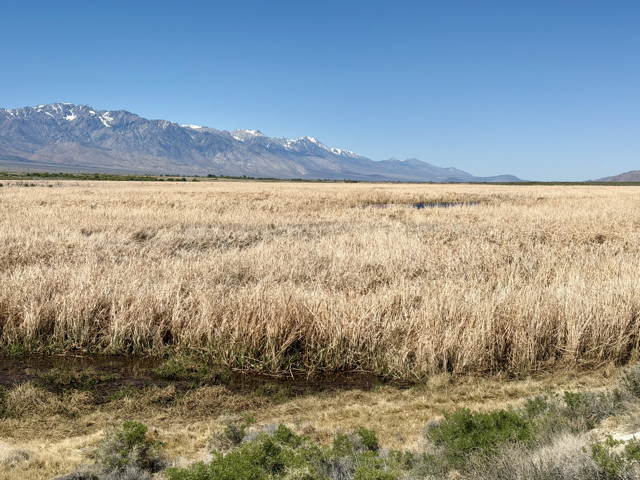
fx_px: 887
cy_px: 240
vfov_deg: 30.3
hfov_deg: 39.7
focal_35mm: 48
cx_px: 320
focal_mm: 6.76
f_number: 1.78
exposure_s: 1/11364
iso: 64
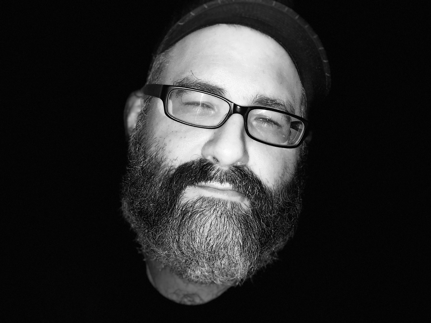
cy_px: 162
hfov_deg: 36.8
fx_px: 647
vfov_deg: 28.0
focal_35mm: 52
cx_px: 216
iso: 200
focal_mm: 6
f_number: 2.4
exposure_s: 1/50
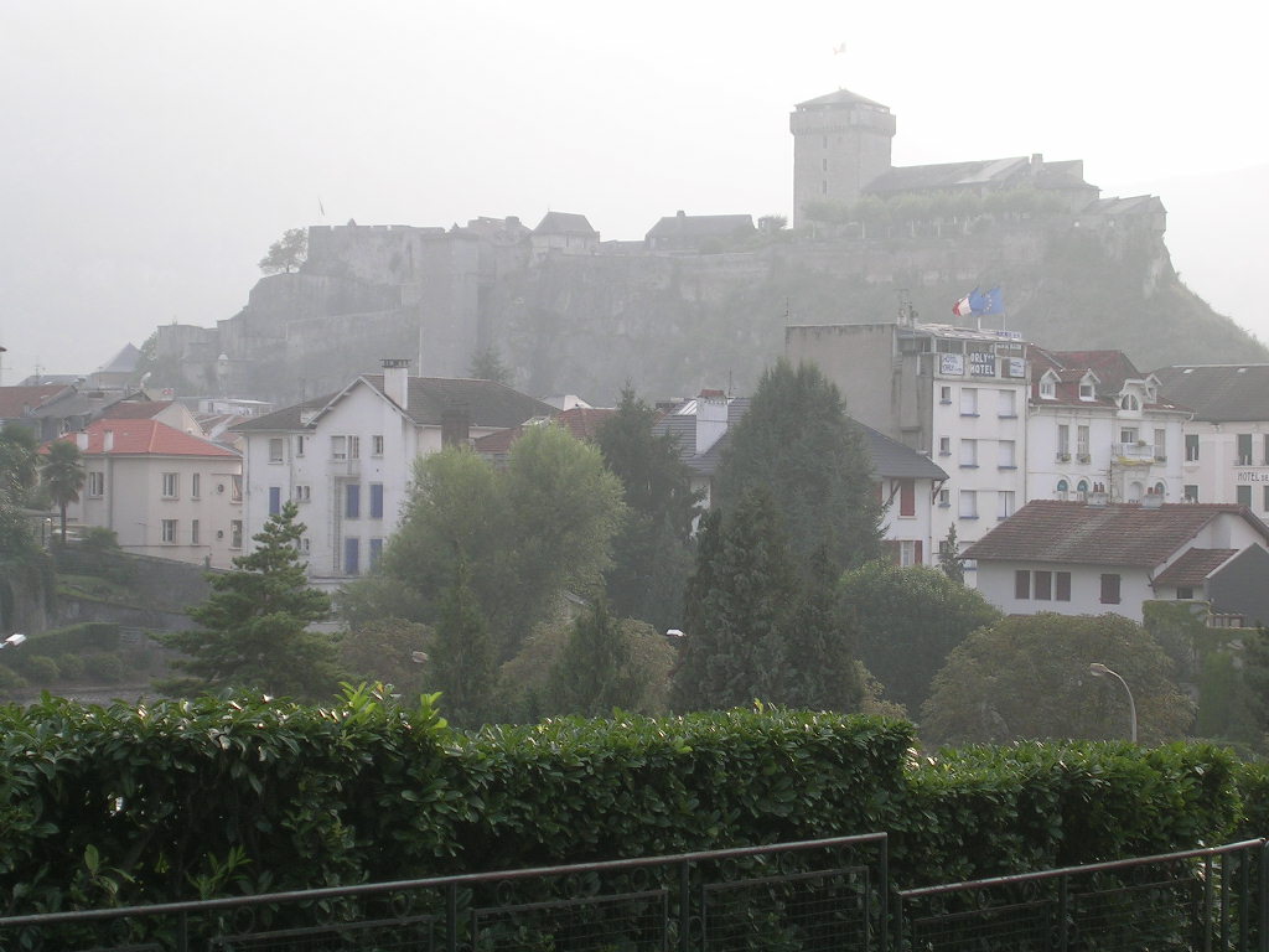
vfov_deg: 14.1
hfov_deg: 18.7
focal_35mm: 105
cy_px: 476
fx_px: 3849
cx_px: 634
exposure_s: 1/157
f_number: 4.9
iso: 50
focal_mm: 16.2
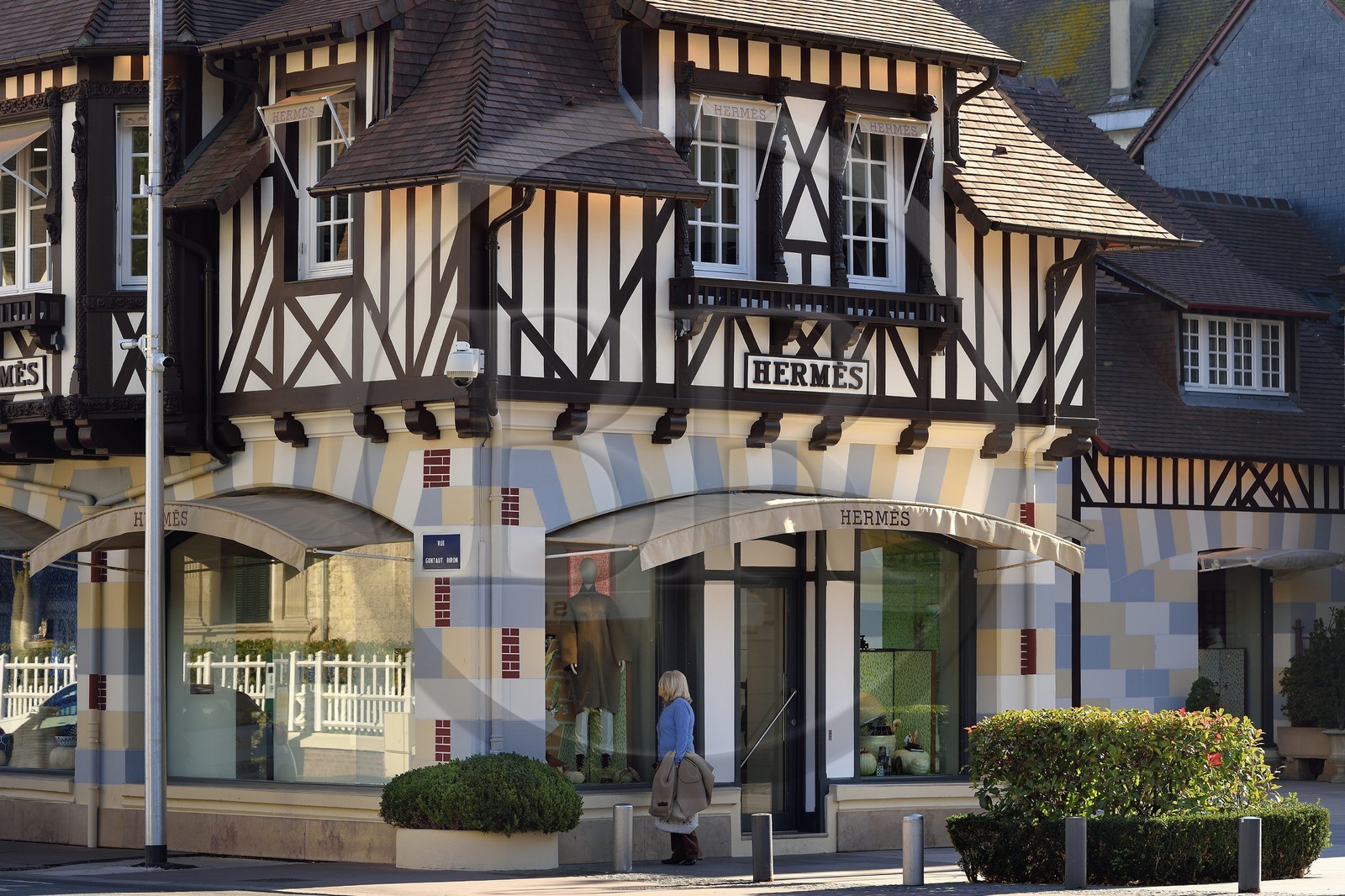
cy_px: 448
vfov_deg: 12.2
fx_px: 4183
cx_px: 672
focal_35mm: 112
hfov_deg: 18.3
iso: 200
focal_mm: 112
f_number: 6.3
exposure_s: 1/250
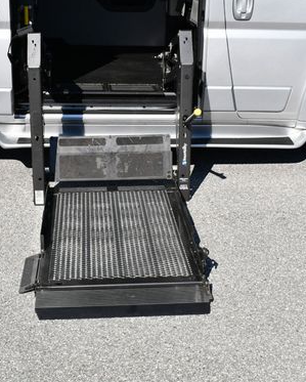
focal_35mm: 58
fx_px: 656
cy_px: 166
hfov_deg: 26.2
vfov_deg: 32.4
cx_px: 112
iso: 100
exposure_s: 1/320
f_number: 9
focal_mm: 18
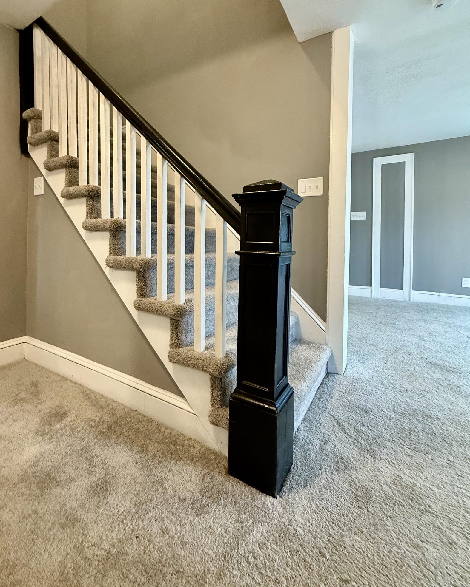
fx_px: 278
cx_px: 226
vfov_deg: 92.3
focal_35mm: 16
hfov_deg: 80.3
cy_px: 245
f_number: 2.2
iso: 400
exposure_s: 1/60
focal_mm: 2.22
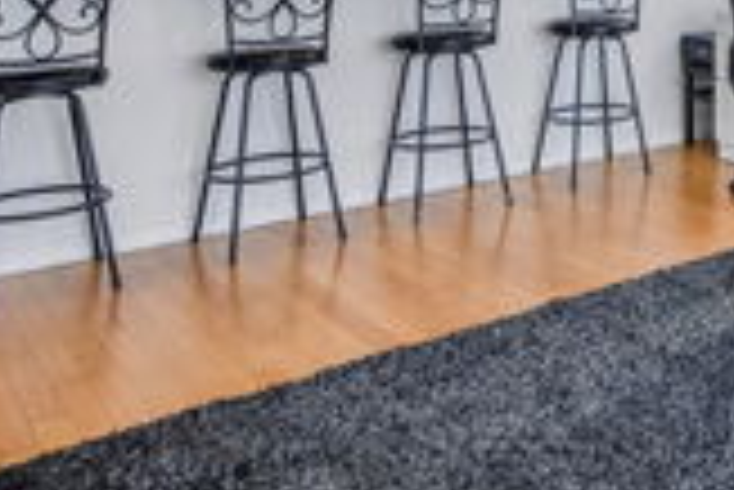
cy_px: -112
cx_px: 964
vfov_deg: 24.9
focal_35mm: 48
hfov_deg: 31.2
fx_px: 989
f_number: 8
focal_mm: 11
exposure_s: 1/500
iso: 500
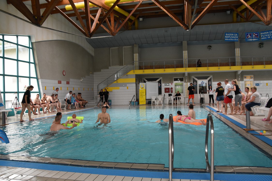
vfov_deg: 48.0
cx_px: 136
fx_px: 204
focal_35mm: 27
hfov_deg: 67.4
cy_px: 90
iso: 1800
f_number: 9
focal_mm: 18
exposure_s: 1/200
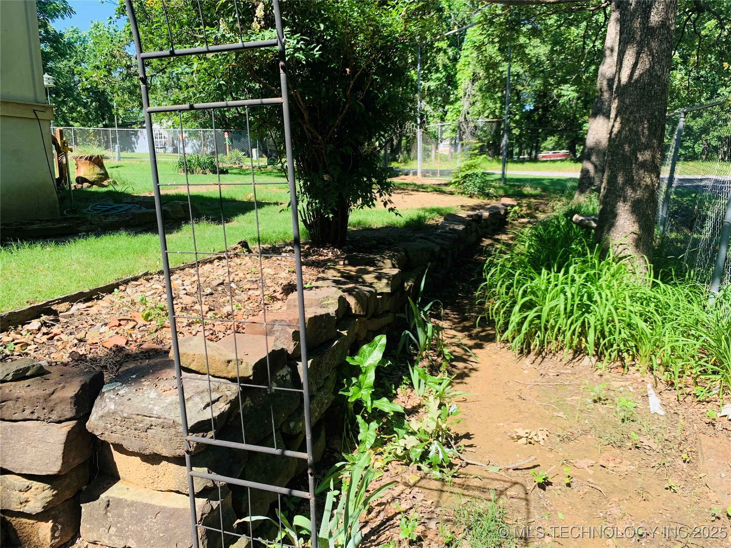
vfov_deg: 53.1
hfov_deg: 67.3
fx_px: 549
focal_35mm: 26
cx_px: 366
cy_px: 274
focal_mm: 4.25
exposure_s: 1/623
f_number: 1.8
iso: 25
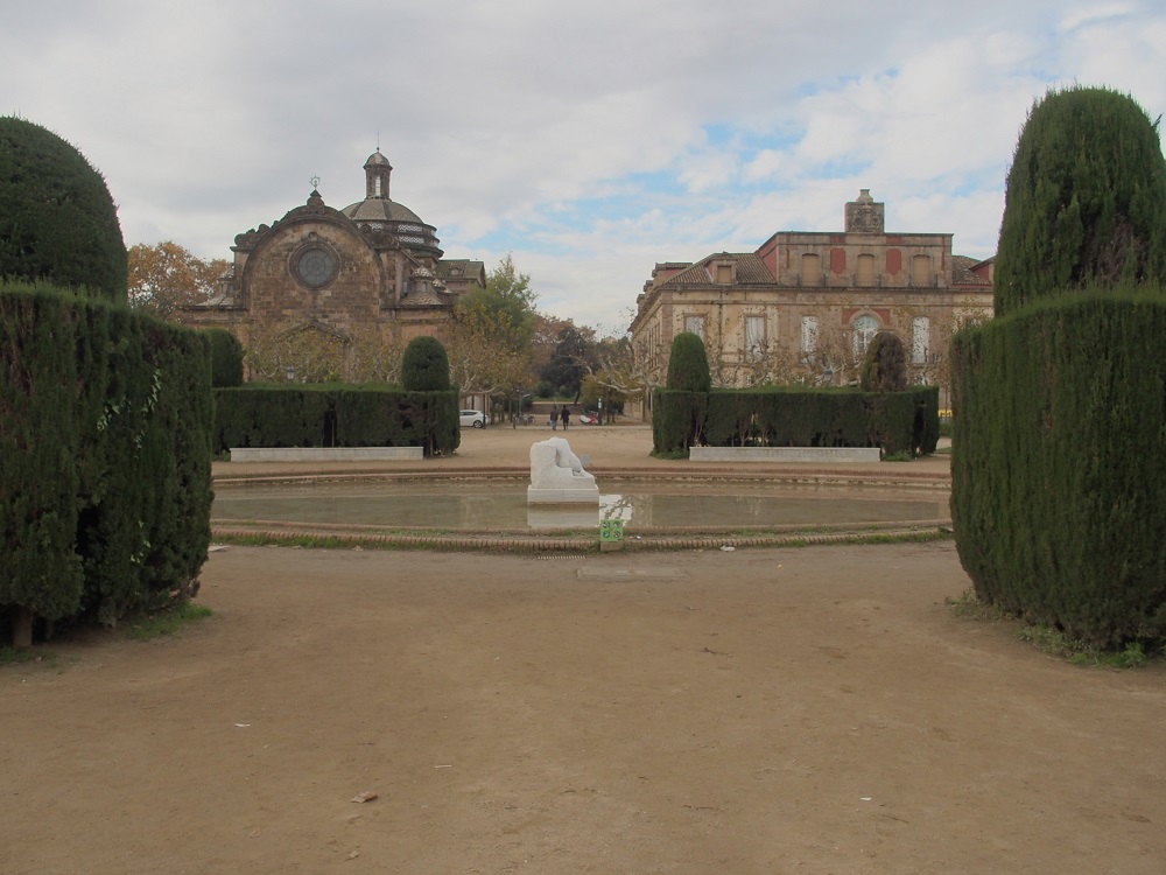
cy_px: 438
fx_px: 943
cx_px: 583
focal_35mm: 28
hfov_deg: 63.4
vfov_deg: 49.7
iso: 100
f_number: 3.5
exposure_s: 1/500
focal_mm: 6
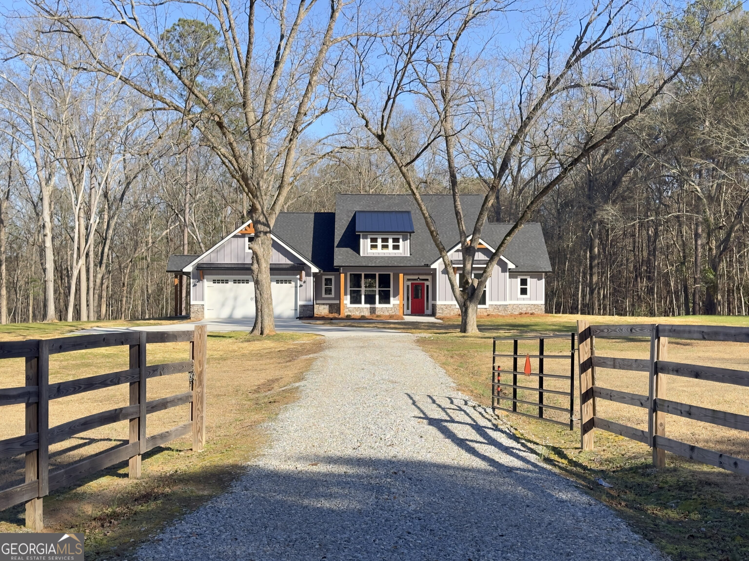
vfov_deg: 30.3
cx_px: 374
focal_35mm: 48
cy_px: 280
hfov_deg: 39.7
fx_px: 1039
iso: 64
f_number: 1.78
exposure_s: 1/1541
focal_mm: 6.86
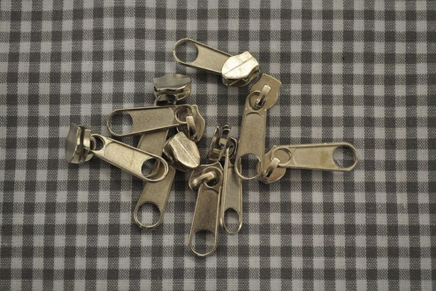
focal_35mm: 67
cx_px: 215
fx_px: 812
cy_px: 146
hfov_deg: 30.1
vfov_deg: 20.3
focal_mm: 44
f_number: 5.3
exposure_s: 1/60
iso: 640
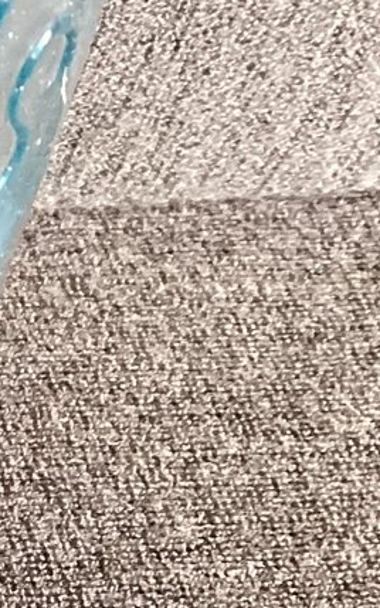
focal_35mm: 116
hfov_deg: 9.8
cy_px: 267
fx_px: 1923
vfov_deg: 18.0
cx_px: -564
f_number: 2.4
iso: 250
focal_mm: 3.3
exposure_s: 1/50
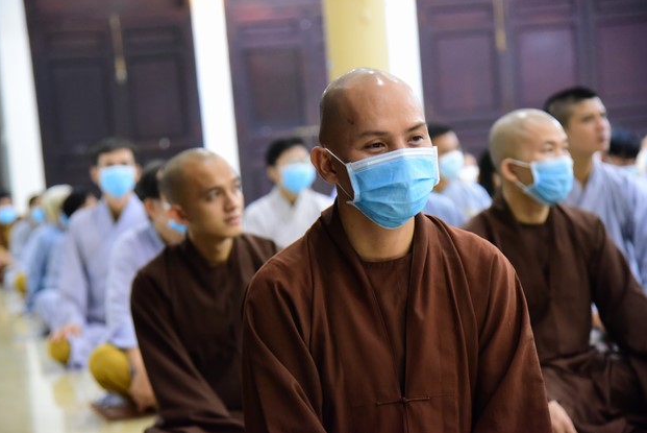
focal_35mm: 90
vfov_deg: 15.2
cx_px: 310
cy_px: 208
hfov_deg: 22.6
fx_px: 1619
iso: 8000
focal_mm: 86
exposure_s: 1/60
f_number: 4.5
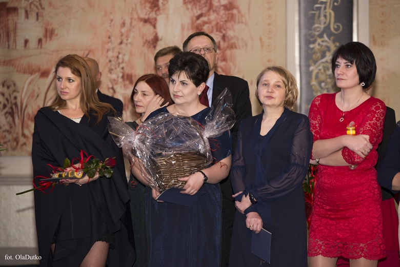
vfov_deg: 8.6
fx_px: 1779
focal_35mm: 160
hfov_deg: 12.8
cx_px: 200
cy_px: 134
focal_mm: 160
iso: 1250
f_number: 4
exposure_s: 1/200
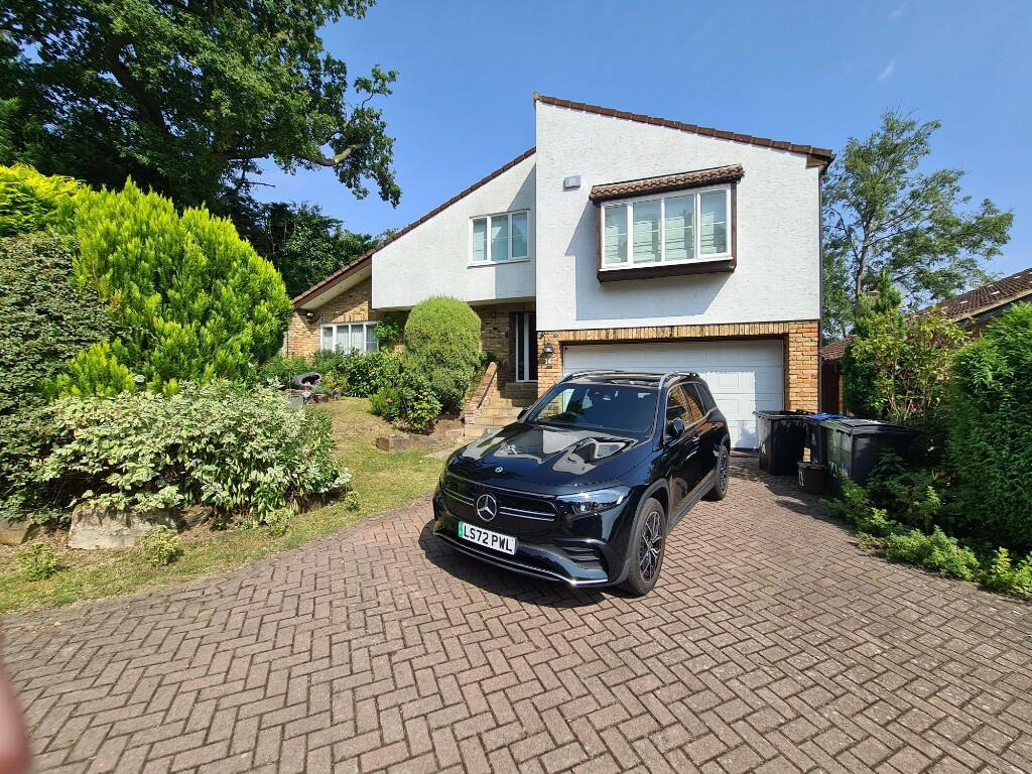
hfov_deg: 106.2
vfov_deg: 89.9
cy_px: 387
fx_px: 388
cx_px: 516
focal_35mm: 13
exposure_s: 1/1536
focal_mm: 2.22
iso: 64
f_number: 2.2
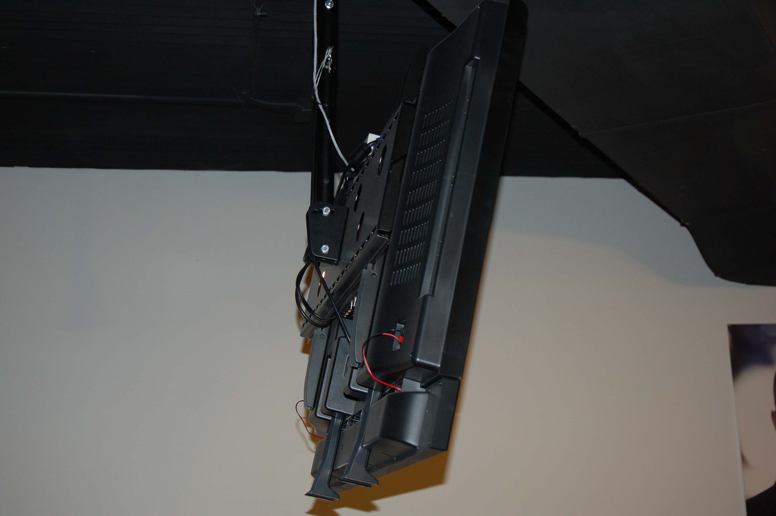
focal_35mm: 60
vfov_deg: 22.6
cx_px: 388
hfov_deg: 33.4
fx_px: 1292
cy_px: 258
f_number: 5
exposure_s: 1/60
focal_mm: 40
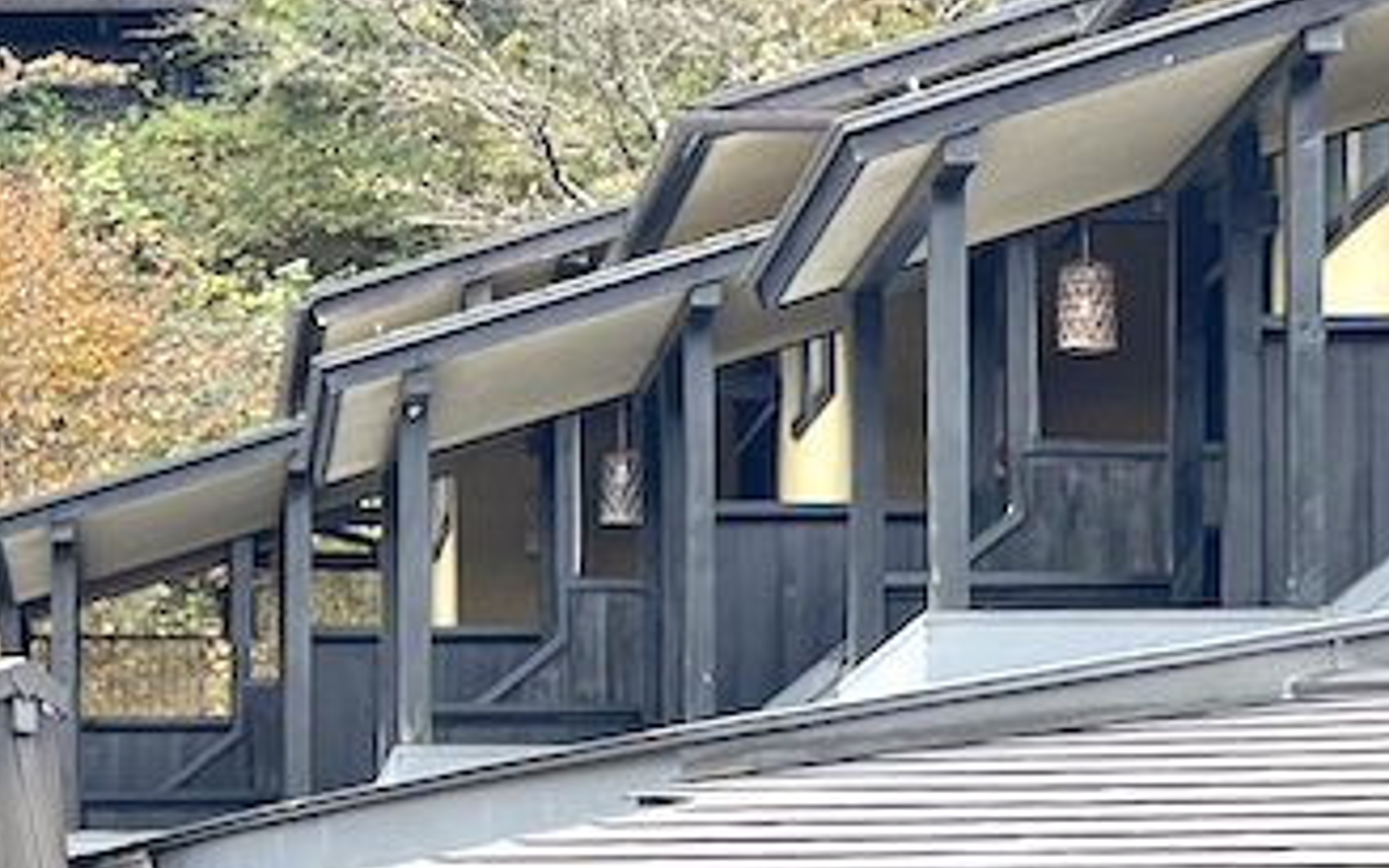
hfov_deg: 12.4
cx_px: 474
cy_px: 1304
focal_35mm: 168
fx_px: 6360
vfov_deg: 7.7
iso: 25
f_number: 2
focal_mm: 6
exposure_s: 1/170
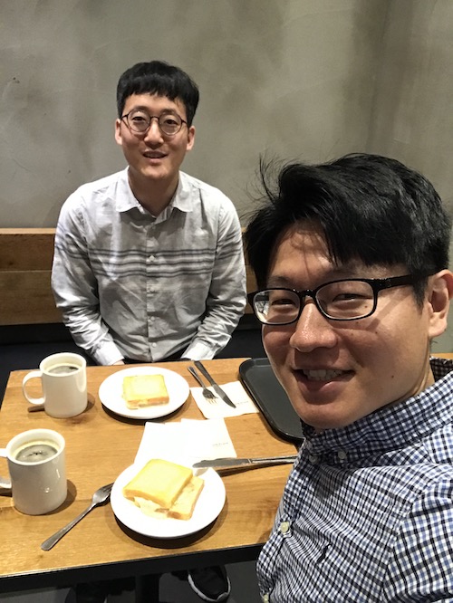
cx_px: 226
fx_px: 558
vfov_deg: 56.8
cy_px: 302
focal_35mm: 32
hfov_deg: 44.2
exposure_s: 1/30
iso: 200
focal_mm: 2.87
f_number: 2.2
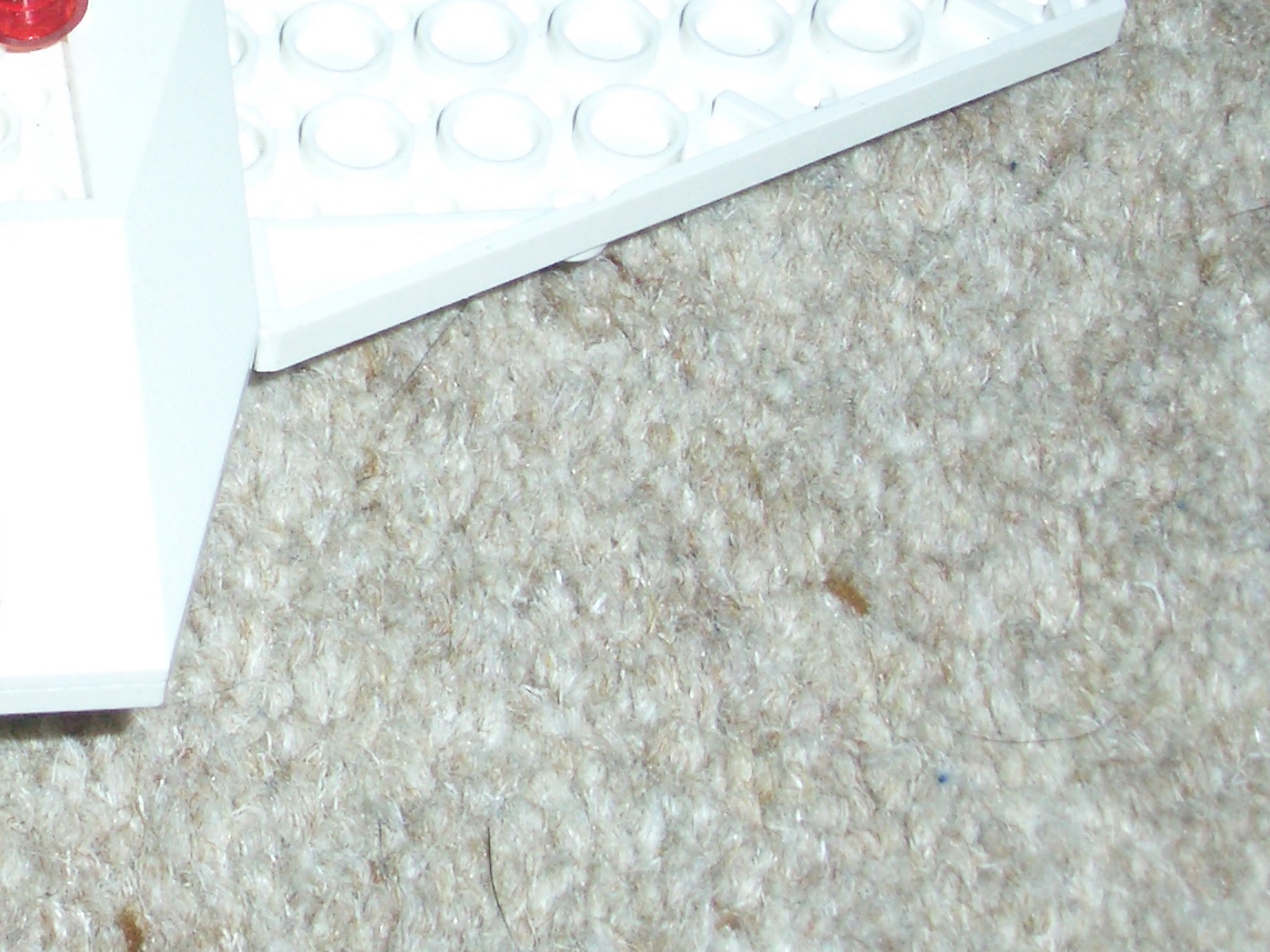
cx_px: 23
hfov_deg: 15.5
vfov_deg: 11.8
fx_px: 4586
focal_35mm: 125
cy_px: 82
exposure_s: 1/60
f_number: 5.6
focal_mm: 10.2
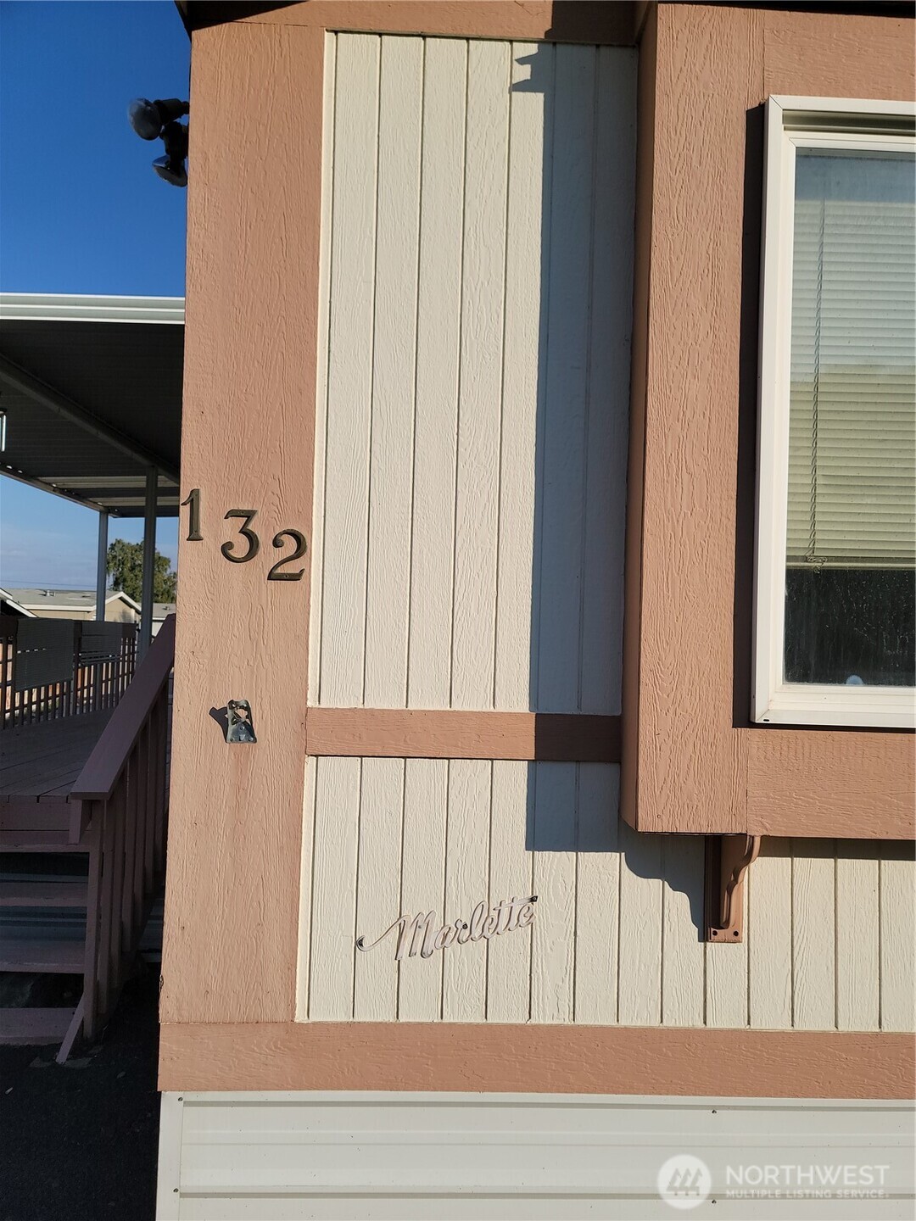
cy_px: 610
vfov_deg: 69.4
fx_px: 882
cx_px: 458
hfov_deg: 54.9
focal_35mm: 25
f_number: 1.8
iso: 20
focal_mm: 7
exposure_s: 1/1819
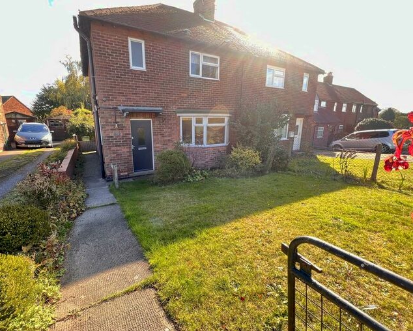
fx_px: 171
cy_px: 161
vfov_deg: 88.0
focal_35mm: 14
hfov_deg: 100.5
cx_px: 193
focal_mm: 1.57
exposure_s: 1/115
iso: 32
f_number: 1.8
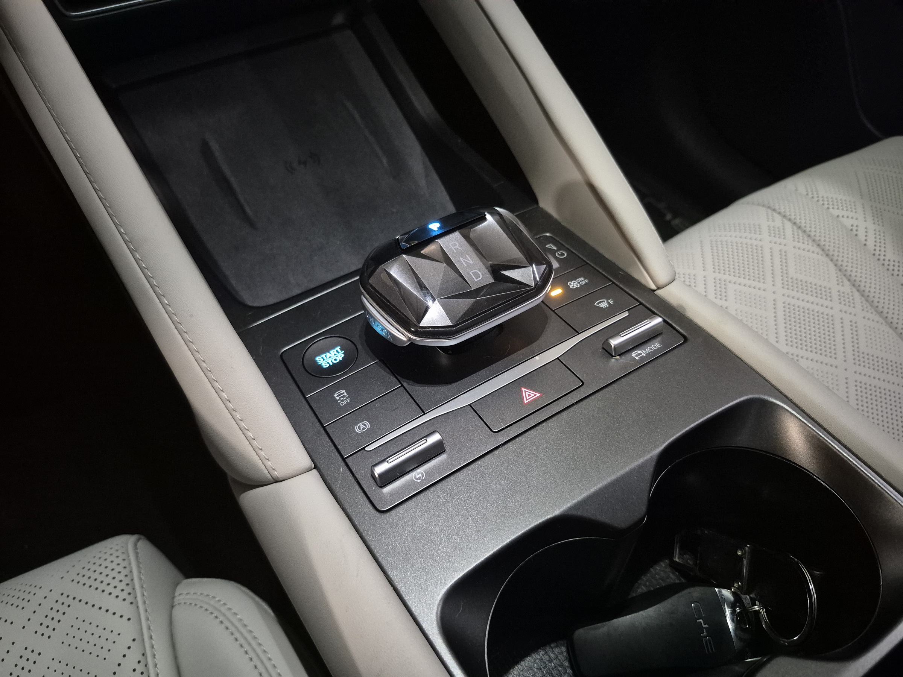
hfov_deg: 73.9
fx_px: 600
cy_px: 338
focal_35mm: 23
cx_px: 452
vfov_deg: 58.9
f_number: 1.8
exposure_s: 1/30
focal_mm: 5.4
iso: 1600
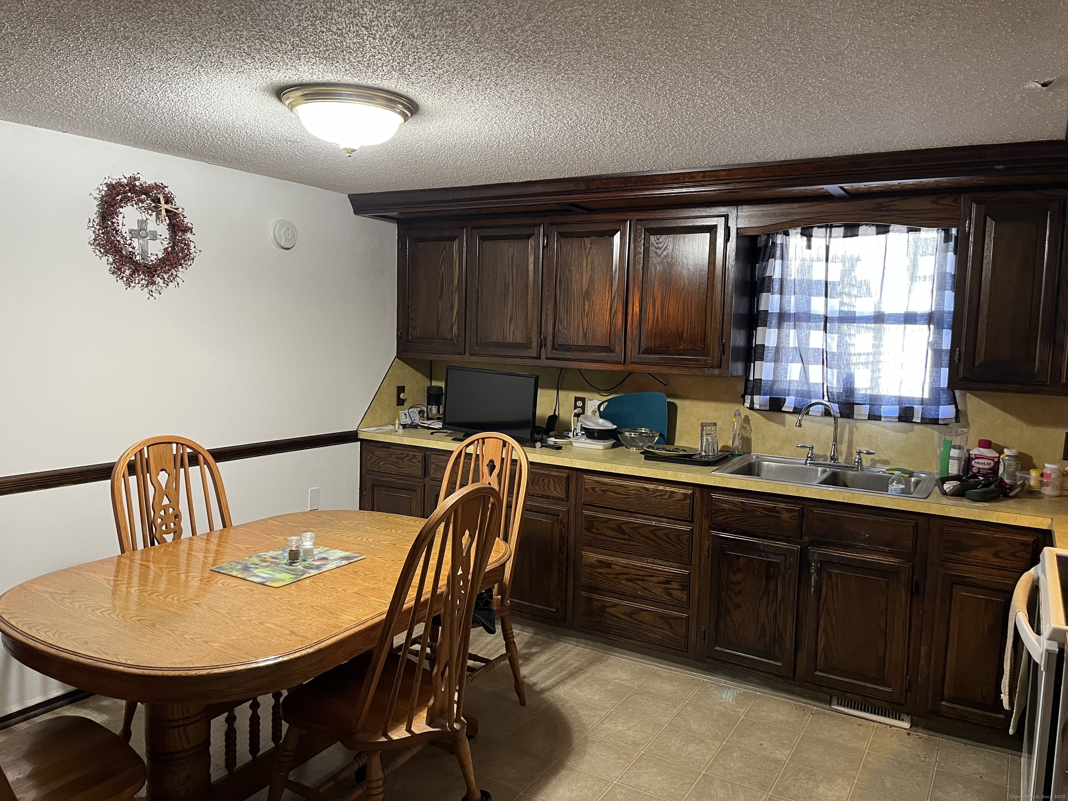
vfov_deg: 53.1
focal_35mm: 26
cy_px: 400
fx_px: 802
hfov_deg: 67.3
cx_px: 534
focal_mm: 5.1
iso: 320
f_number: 1.6
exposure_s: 1/60
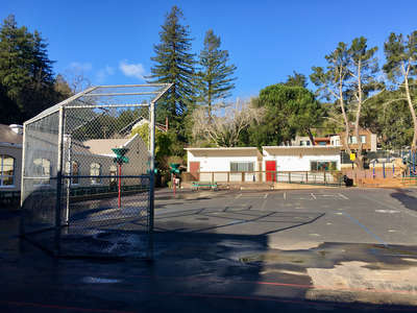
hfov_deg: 61.7
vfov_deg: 48.2
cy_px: 156
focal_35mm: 29
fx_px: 349
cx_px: 208
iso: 25
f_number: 2.2
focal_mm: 4.15
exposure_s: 1/974
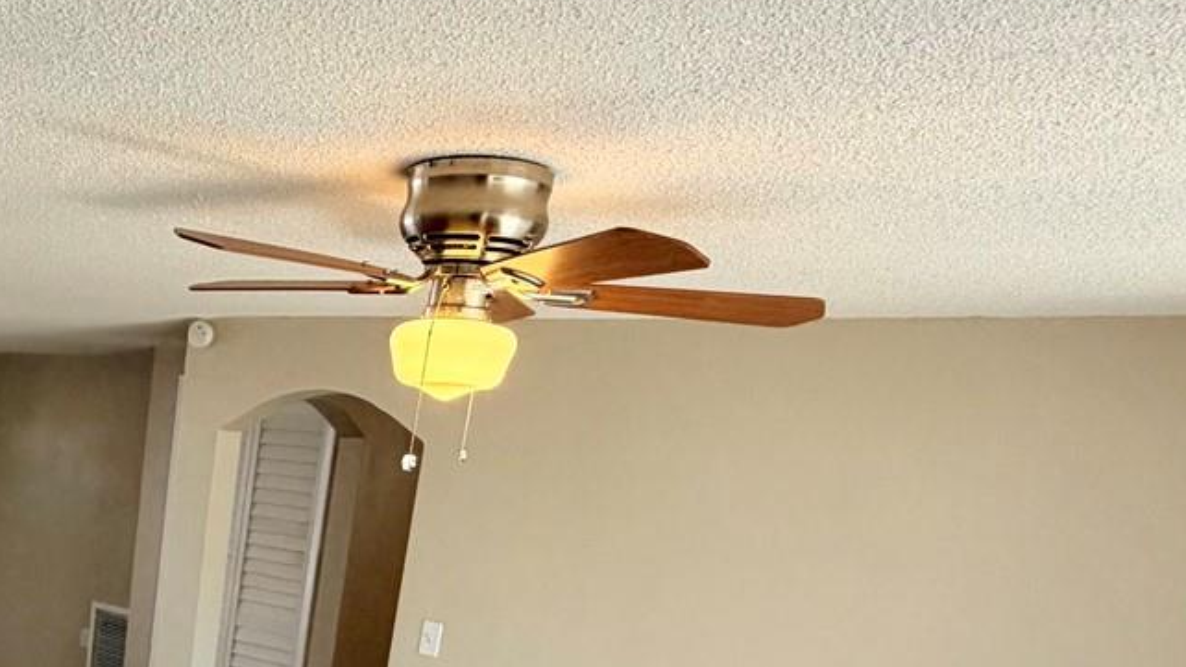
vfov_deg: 27.7
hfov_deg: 46.6
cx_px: 79
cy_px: 785
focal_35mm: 38
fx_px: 1195
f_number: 2.2
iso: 160
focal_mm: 2.22
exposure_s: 1/120
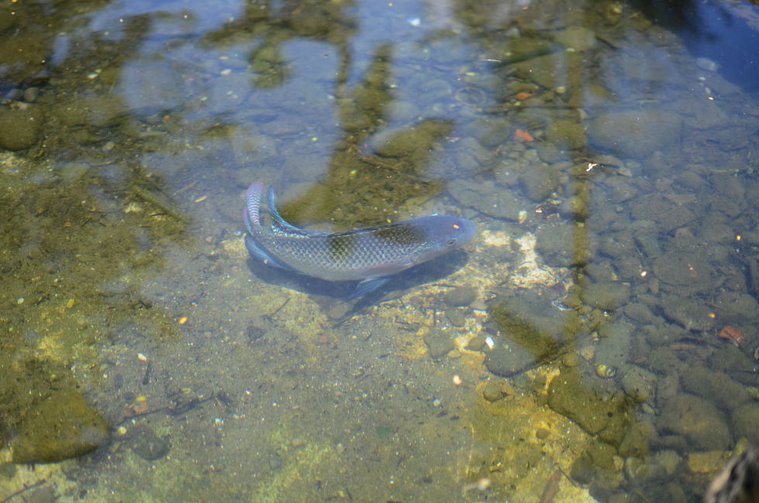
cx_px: 380
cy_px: 252
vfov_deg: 25.7
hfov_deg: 37.9
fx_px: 1105
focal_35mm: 52
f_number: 2.2
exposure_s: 1/1250
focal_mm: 35
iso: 100
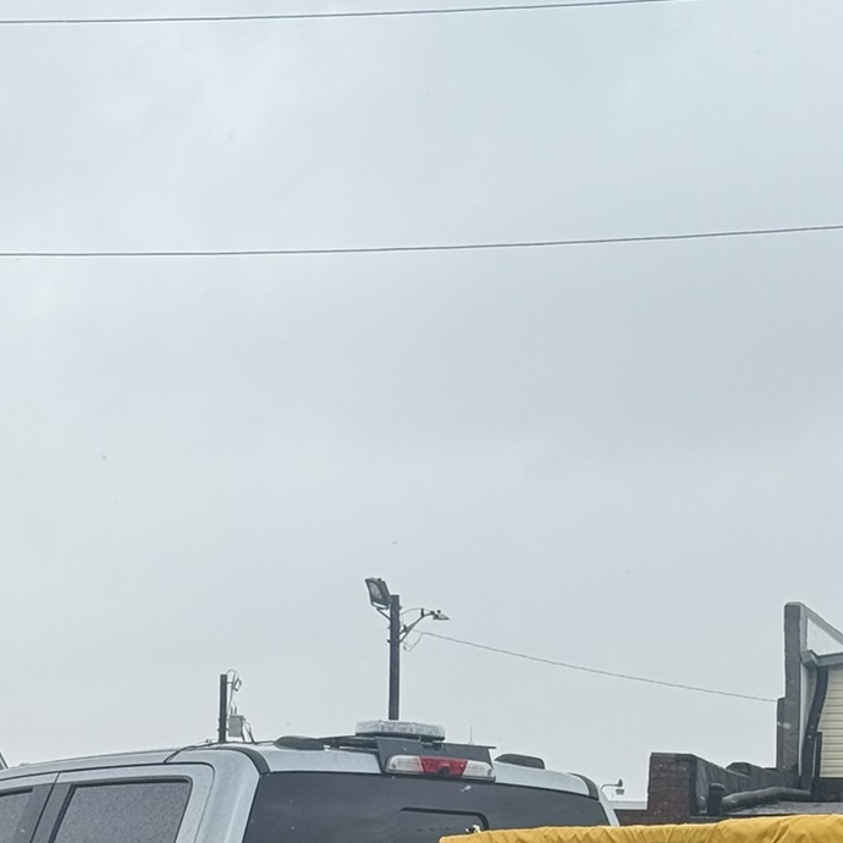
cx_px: 436
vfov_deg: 13.1
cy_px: 1243
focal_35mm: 126
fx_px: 3472
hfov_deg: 13.8
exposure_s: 1/620
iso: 64
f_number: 1.78
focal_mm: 6.76
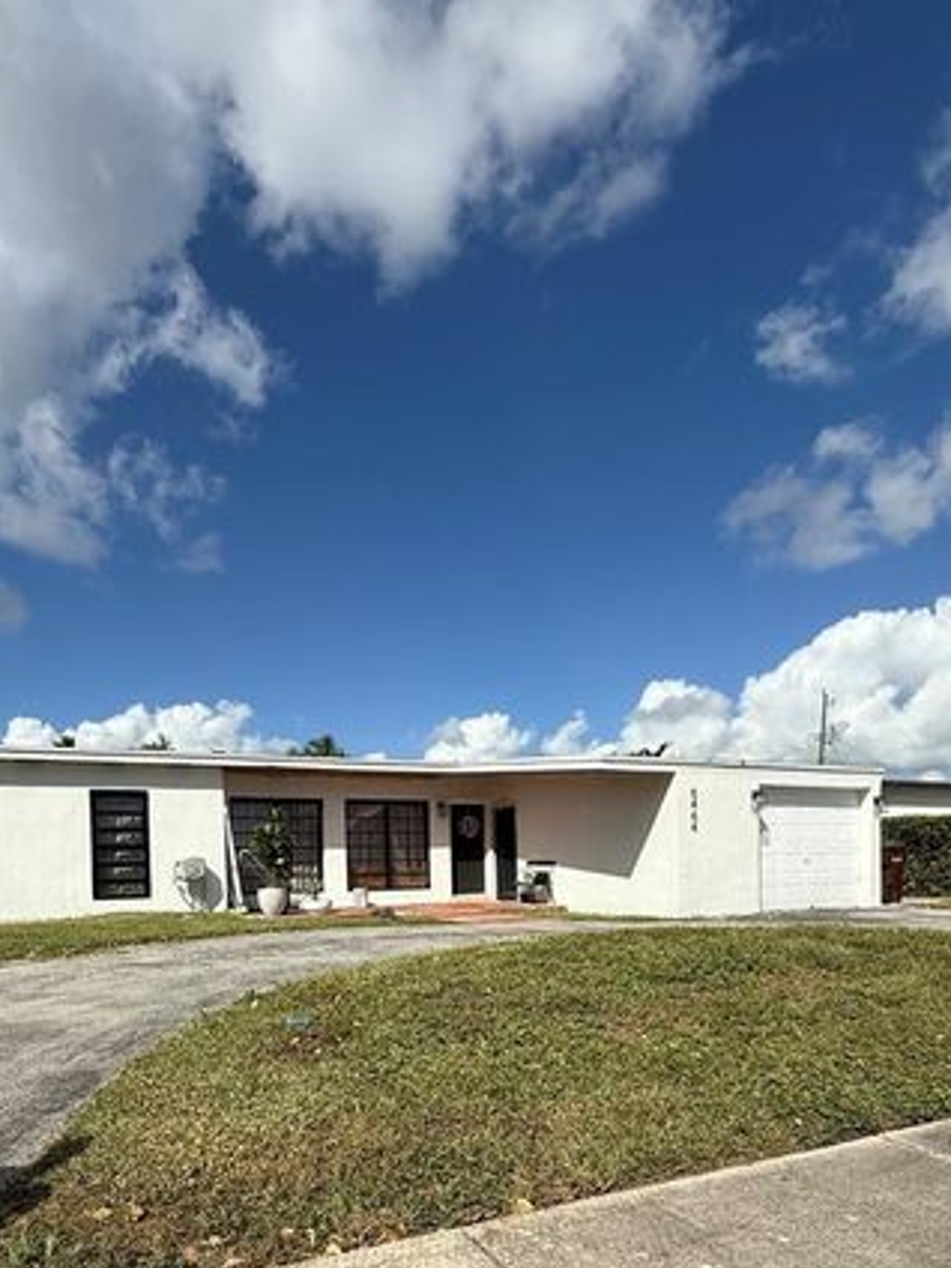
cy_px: 902
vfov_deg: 72.7
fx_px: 806
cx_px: 407
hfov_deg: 60.8
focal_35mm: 22
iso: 50
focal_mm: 2.22
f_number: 2.2
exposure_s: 1/3891
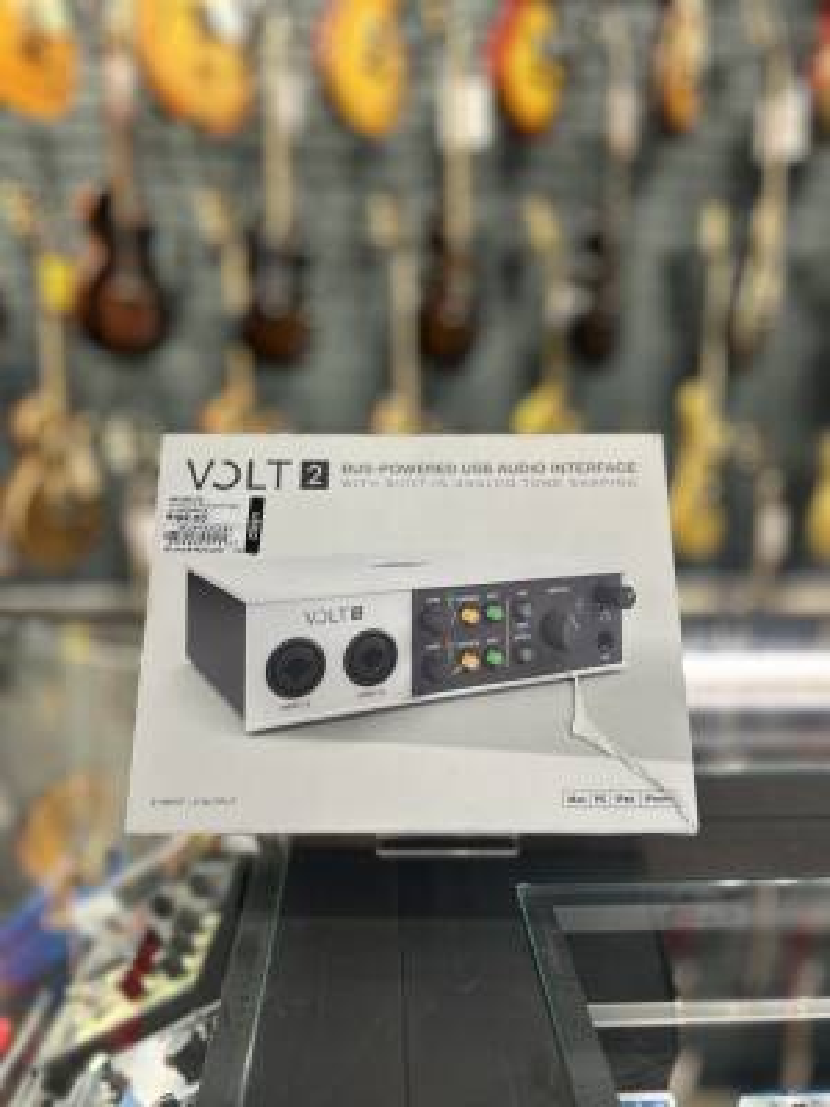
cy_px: 554
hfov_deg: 53.1
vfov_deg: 67.3
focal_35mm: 26
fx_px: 831
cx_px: 415
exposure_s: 1/120
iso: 80
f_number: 1.5
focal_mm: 5.7
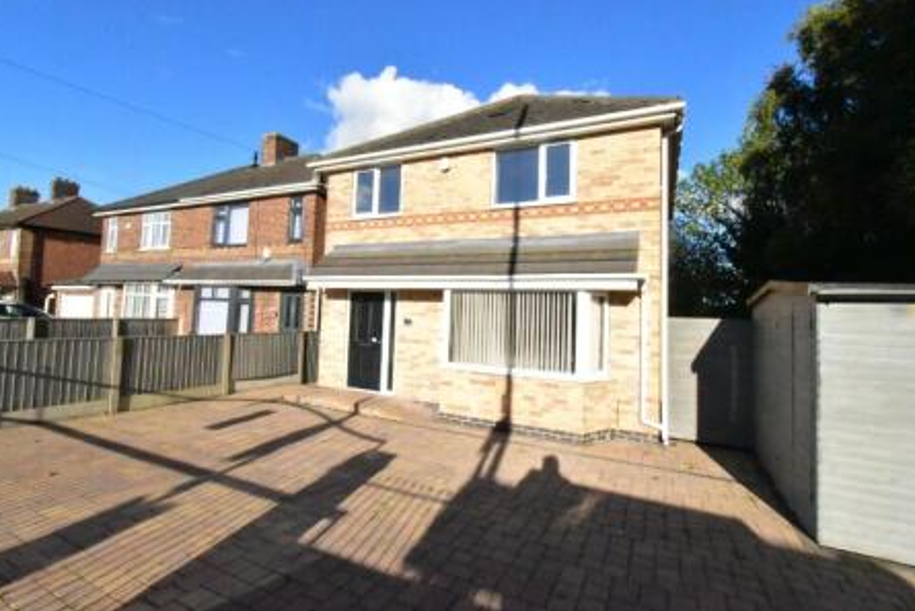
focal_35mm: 16
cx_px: 441
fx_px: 407
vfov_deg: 73.8
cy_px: 293
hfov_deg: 96.7
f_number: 22
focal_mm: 10
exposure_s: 1/2000
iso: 12800
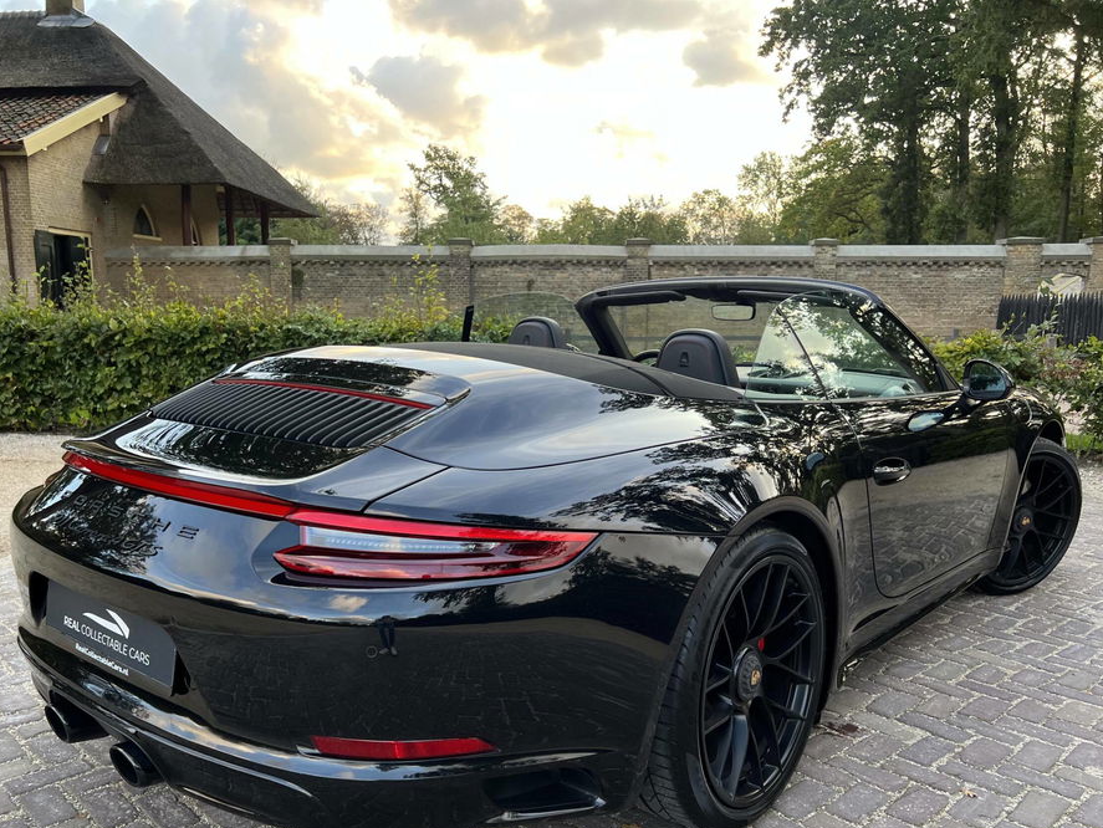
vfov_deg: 46.7
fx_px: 956
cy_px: 476
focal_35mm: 30
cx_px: 509
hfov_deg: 59.9
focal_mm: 5.7
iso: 64
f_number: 1.5
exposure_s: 1/163
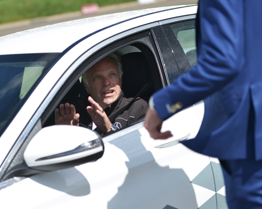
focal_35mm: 102
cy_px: 105
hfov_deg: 18.8
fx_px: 791
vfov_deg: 15.1
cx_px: 118
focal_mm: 86
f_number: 2.8
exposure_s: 1/1600
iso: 80
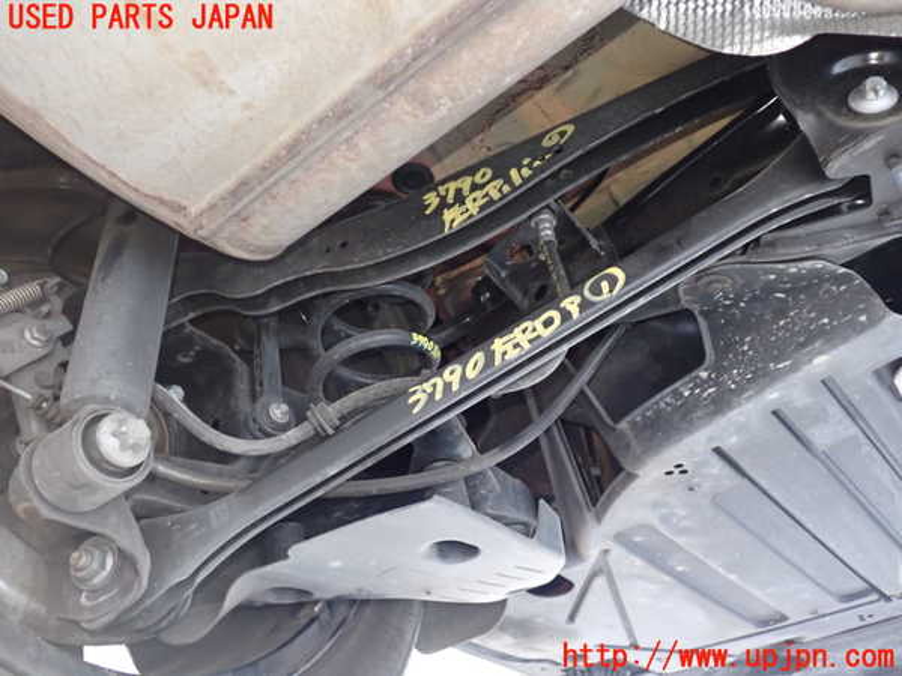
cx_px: 451
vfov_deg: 46.8
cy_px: 338
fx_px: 782
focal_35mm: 30
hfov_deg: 60.0
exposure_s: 1/25
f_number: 2.3
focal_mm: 5.4
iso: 800
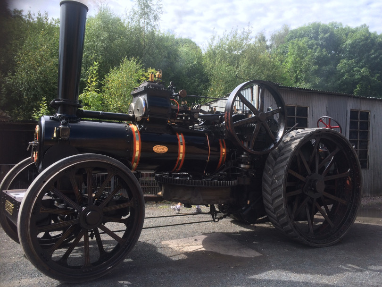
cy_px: 144
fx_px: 320
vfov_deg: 48.3
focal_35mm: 29
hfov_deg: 61.6
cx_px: 191
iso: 32
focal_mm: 4.15
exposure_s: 1/760
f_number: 2.2
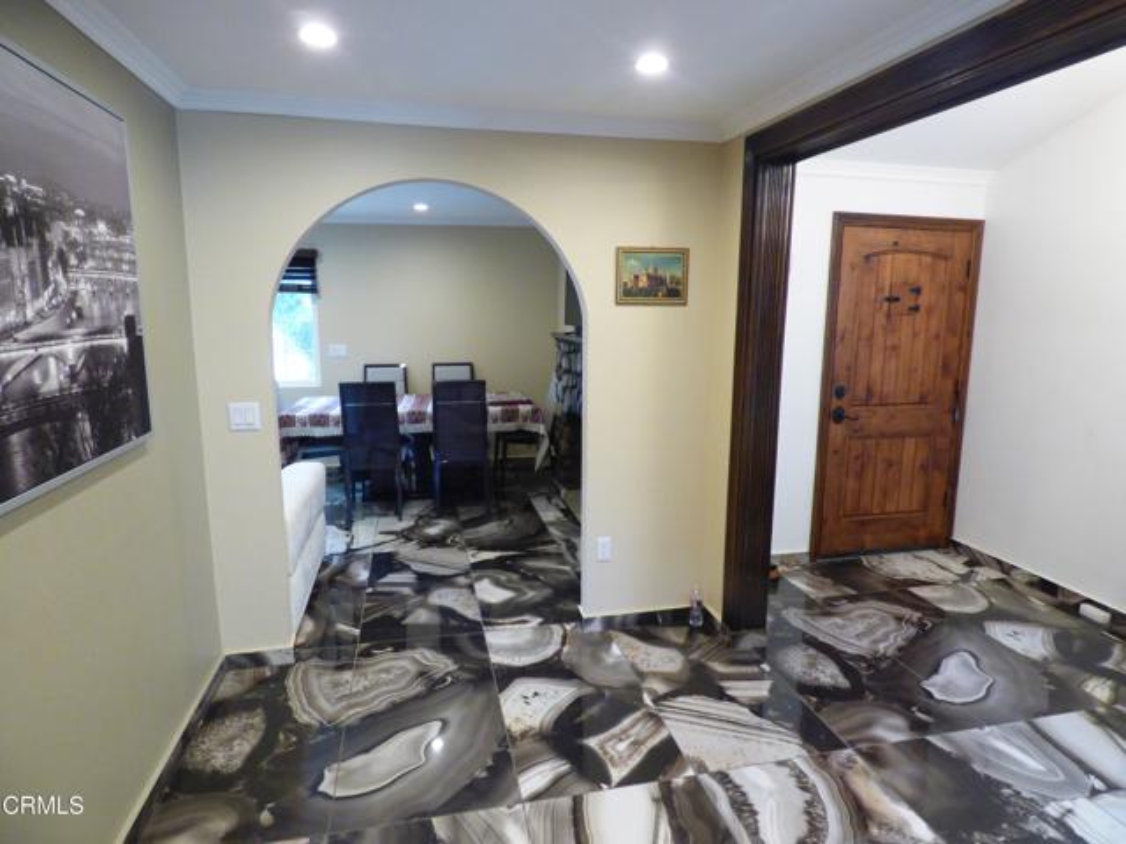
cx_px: 563
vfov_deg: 66.0
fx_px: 651
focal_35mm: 20
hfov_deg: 81.7
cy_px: 422
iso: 400
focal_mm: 3.58
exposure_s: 1/40
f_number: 2.8
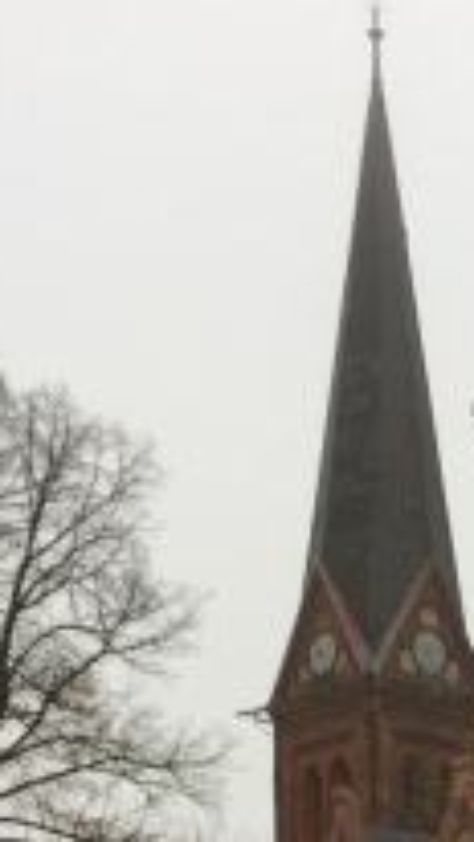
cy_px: 1055
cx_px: 531
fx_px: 2054
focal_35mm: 92
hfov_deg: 12.9
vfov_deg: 21.3
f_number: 2.2
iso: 32
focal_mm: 4.15
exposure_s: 1/128
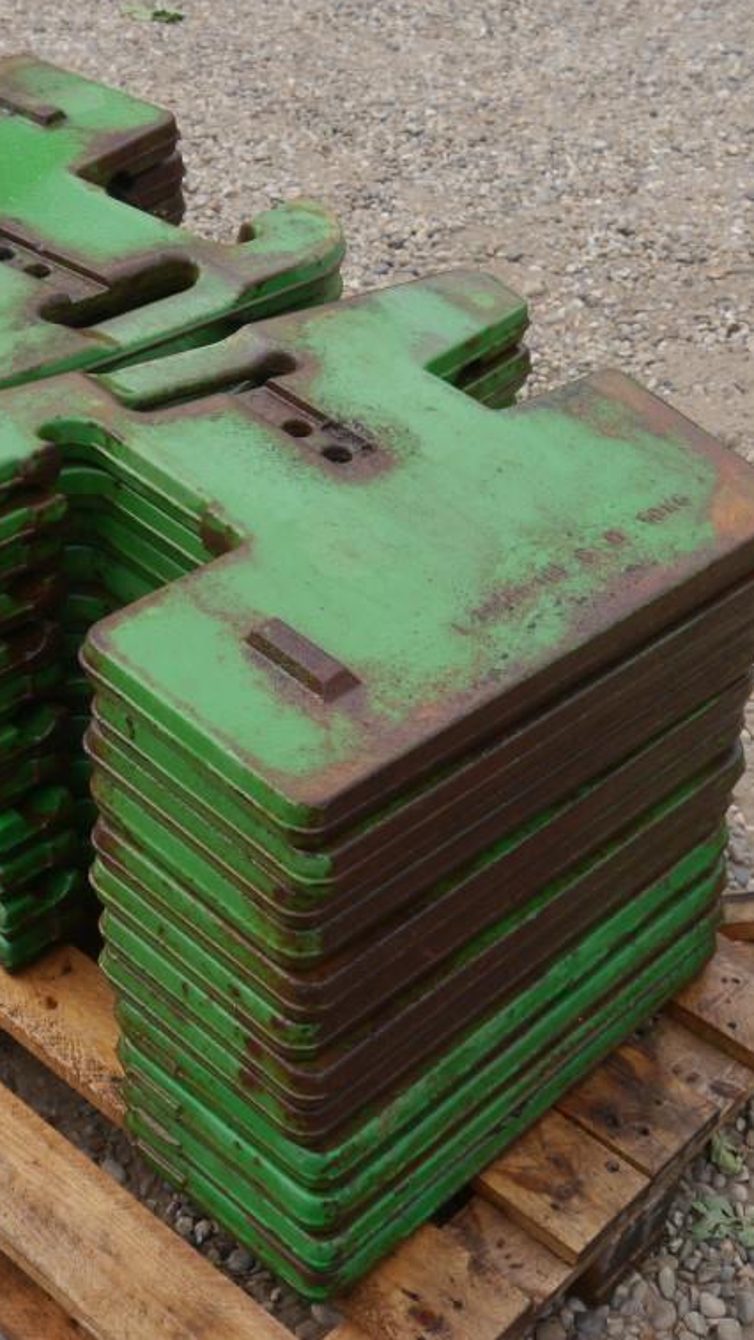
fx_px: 1990
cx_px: 239
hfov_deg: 21.4
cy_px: 664
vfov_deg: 37.2
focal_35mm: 56
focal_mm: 19
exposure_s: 1/250
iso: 160
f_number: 5.6
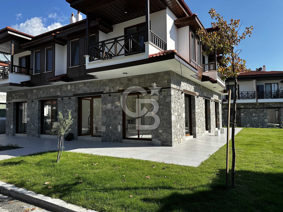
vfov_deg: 56.8
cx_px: 142
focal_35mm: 24
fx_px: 196
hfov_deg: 71.6
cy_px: 106
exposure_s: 1/2882
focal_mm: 6.86
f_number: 1.78
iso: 80
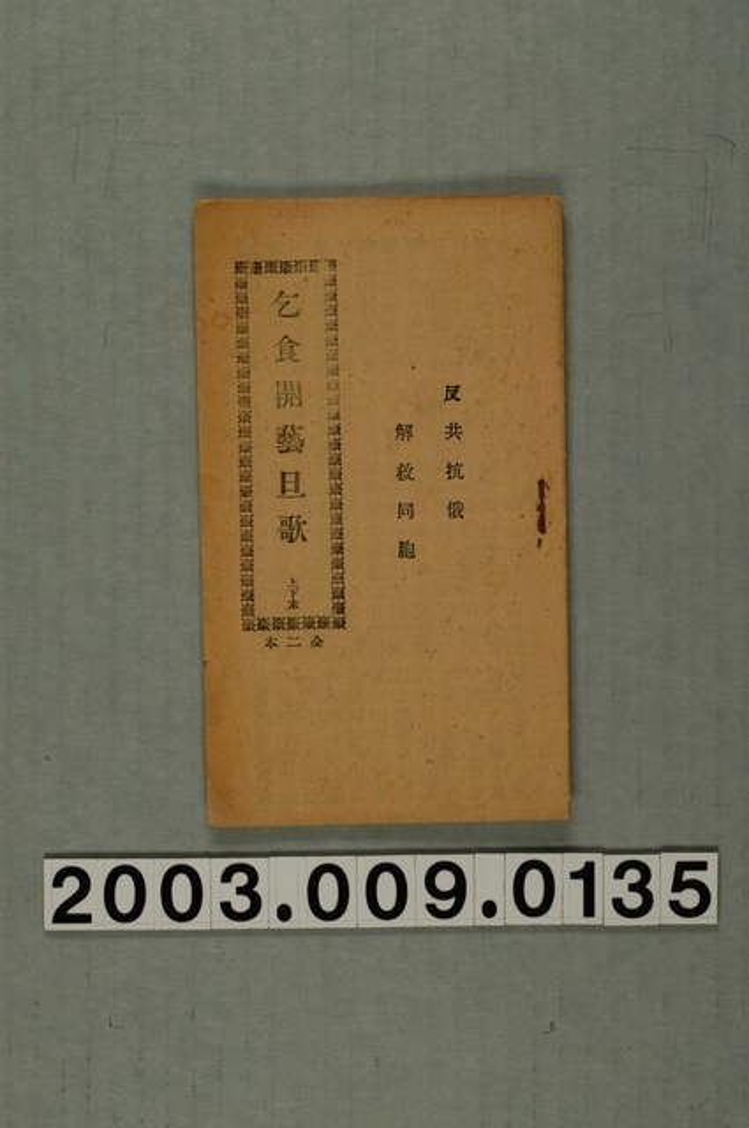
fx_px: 2347
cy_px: 564
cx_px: 374
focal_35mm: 75
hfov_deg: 18.1
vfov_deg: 27.0
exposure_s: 1/60
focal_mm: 50
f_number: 8
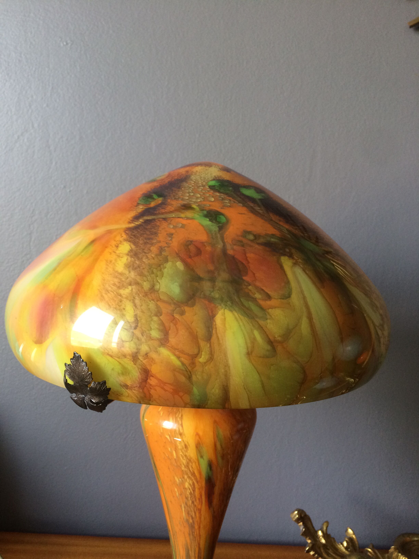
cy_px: 280
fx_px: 468
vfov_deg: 61.7
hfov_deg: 48.2
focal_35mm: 29
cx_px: 210
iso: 80
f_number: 2.2
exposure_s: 1/33
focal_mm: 4.15
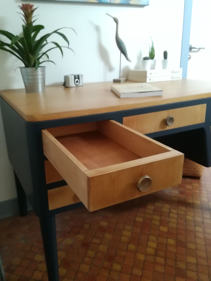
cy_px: 140
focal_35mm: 30
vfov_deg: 60.0
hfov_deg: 46.8
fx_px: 244
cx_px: 106
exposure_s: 1/33.3
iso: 320
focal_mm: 3.83
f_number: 2.2
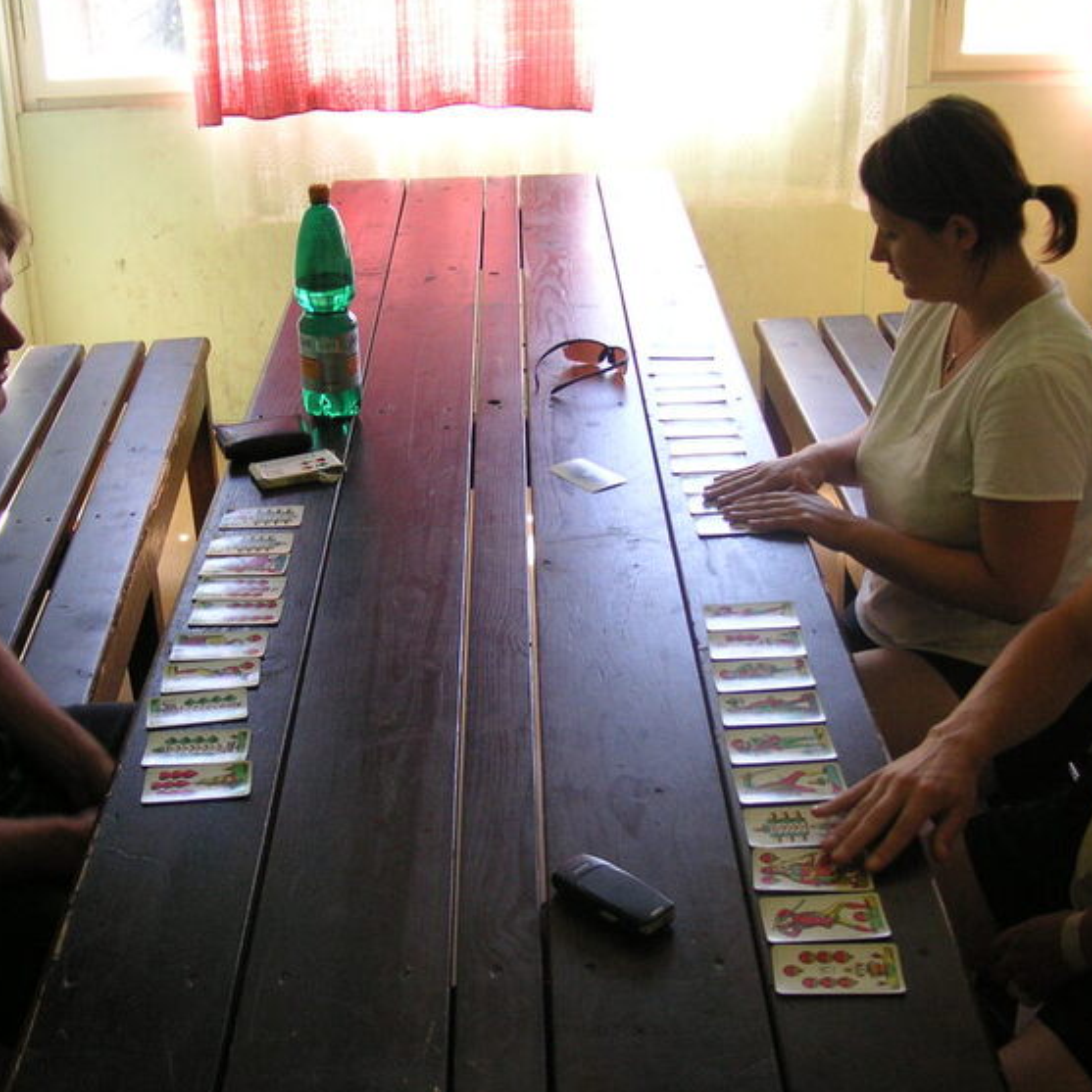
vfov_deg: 36.1
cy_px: 533
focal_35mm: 47
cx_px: 551
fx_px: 1677
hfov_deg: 36.1
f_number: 2.8
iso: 80
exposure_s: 1/45
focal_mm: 6.1
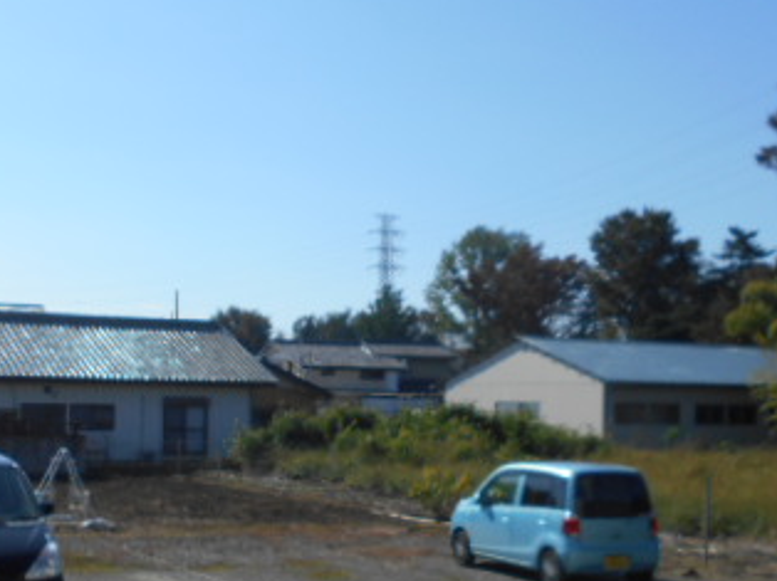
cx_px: 282
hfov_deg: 36.0
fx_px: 1189
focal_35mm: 53
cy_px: 378
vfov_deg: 27.4
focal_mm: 4.6
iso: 80
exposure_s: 1/1250
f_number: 3.2
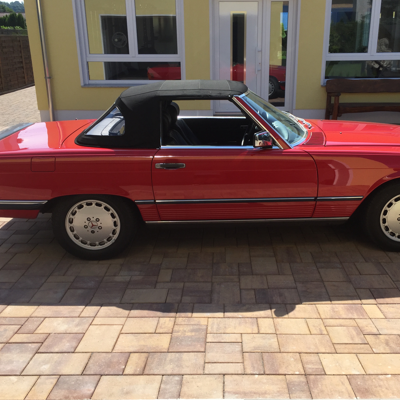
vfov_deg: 47.2
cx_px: 226
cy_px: 200
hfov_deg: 47.1
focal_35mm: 35
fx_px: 458
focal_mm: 4.15
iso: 32
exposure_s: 1/1582
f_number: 2.2
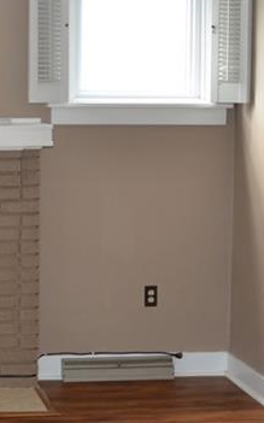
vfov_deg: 22.2
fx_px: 1077
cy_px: 171
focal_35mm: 93
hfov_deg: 13.3
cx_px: -104
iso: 500
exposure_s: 1/60
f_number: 4
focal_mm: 21
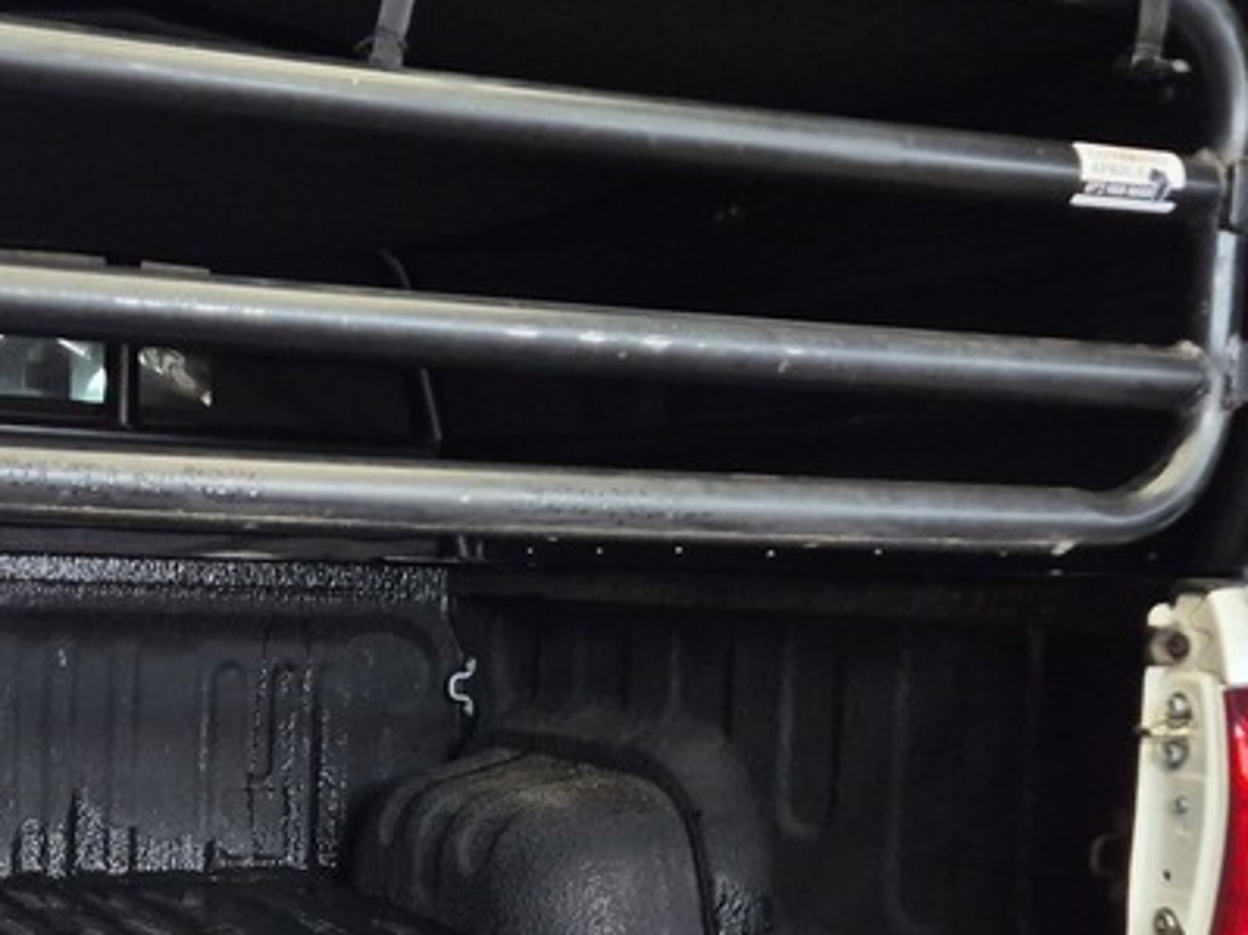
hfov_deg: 31.9
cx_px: 272
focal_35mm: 59
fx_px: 2126
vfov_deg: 24.3
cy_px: 785
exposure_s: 1/180
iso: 100
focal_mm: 5.4
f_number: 1.8
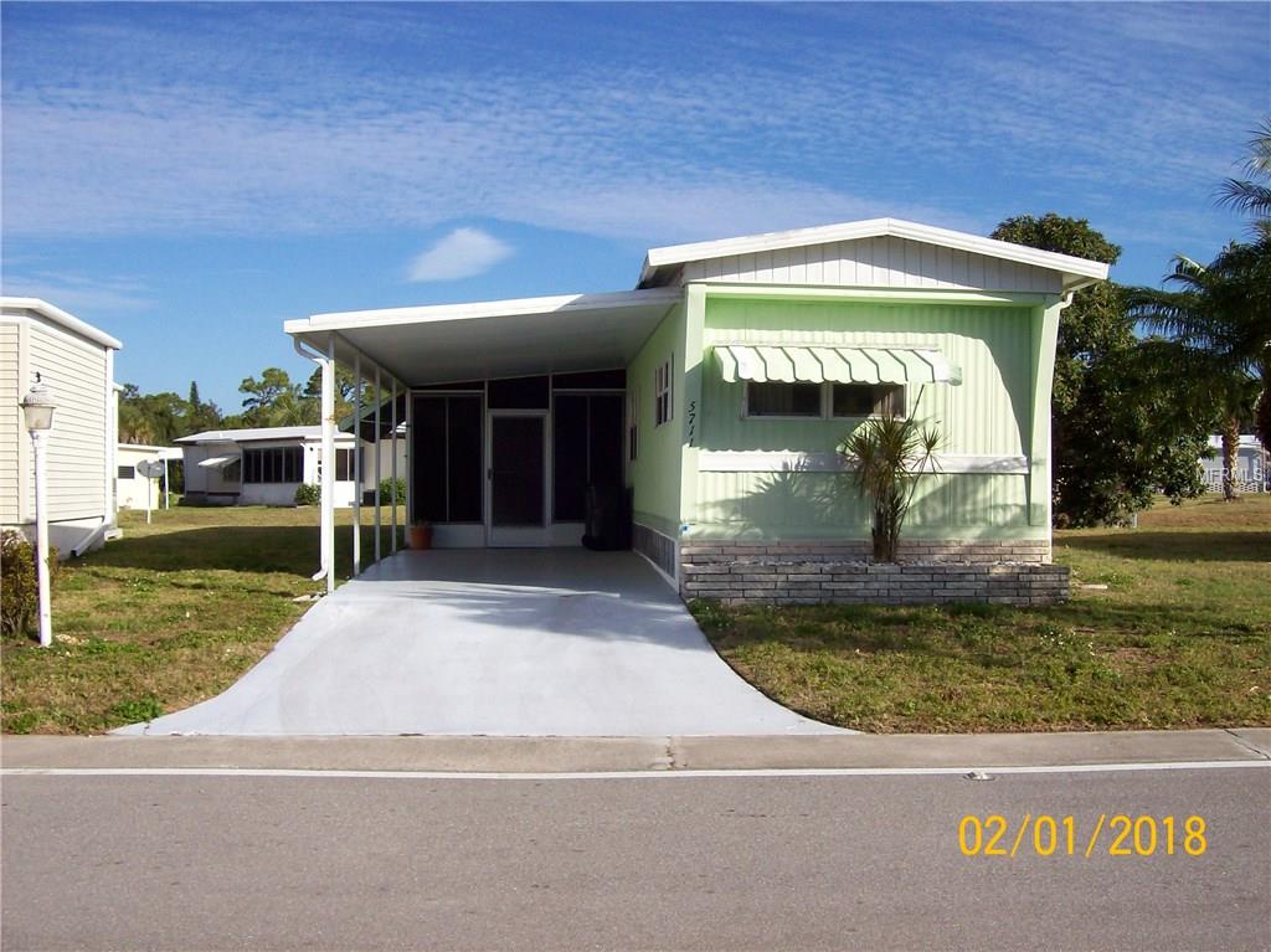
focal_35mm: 36
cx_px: 636
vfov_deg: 39.6
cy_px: 476
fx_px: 1321
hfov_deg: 51.4
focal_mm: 6
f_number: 4.8
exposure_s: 1/843
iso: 80
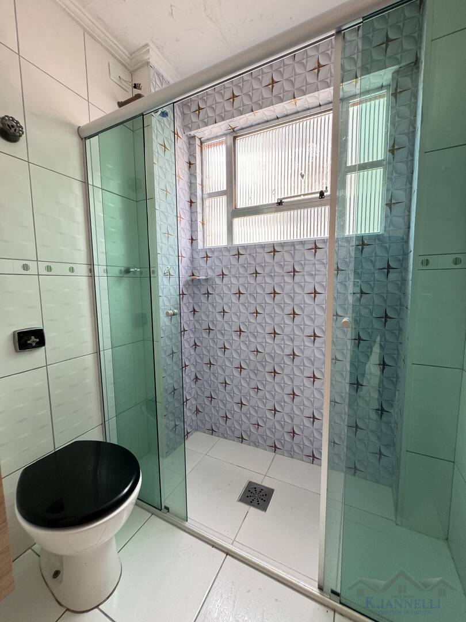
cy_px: 311
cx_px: 233
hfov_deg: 85.7
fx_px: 251
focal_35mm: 14
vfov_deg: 102.1
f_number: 2.2
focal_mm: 2.22
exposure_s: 1/99
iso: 160
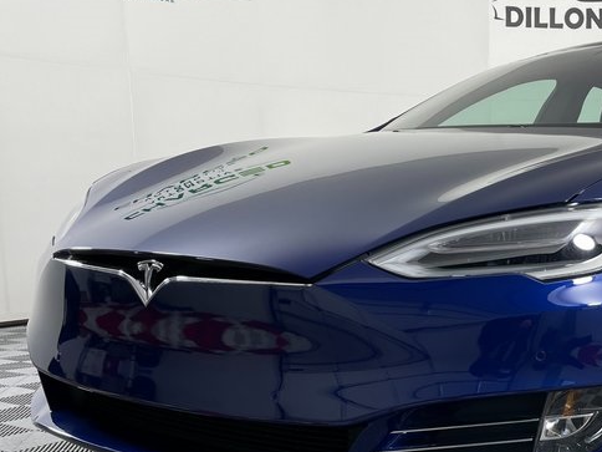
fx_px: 956
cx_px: 547
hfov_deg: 33.1
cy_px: 371
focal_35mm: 55
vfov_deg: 26.0
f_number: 1.6
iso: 40
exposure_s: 1/120
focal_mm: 4.2
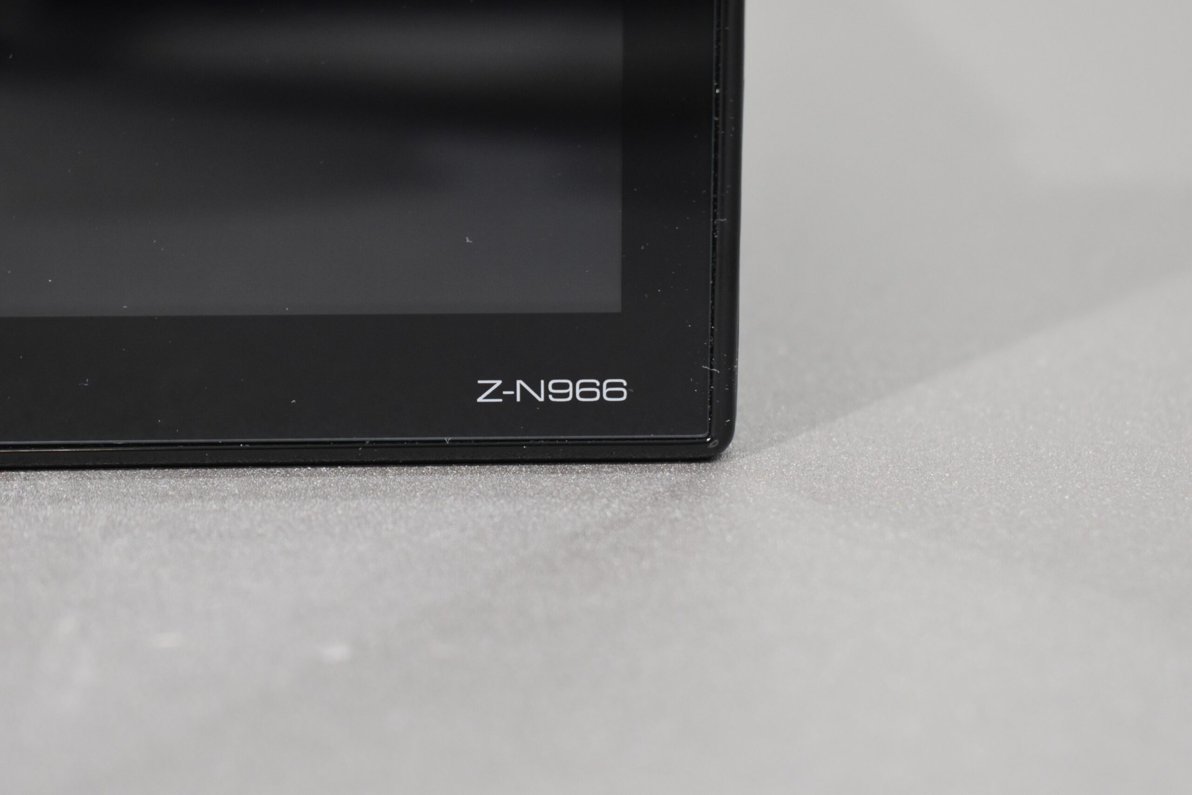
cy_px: 398
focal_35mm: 78
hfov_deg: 26.0
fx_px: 2583
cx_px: 596
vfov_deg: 17.5
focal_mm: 52
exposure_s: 1/60
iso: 1800
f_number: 5.6
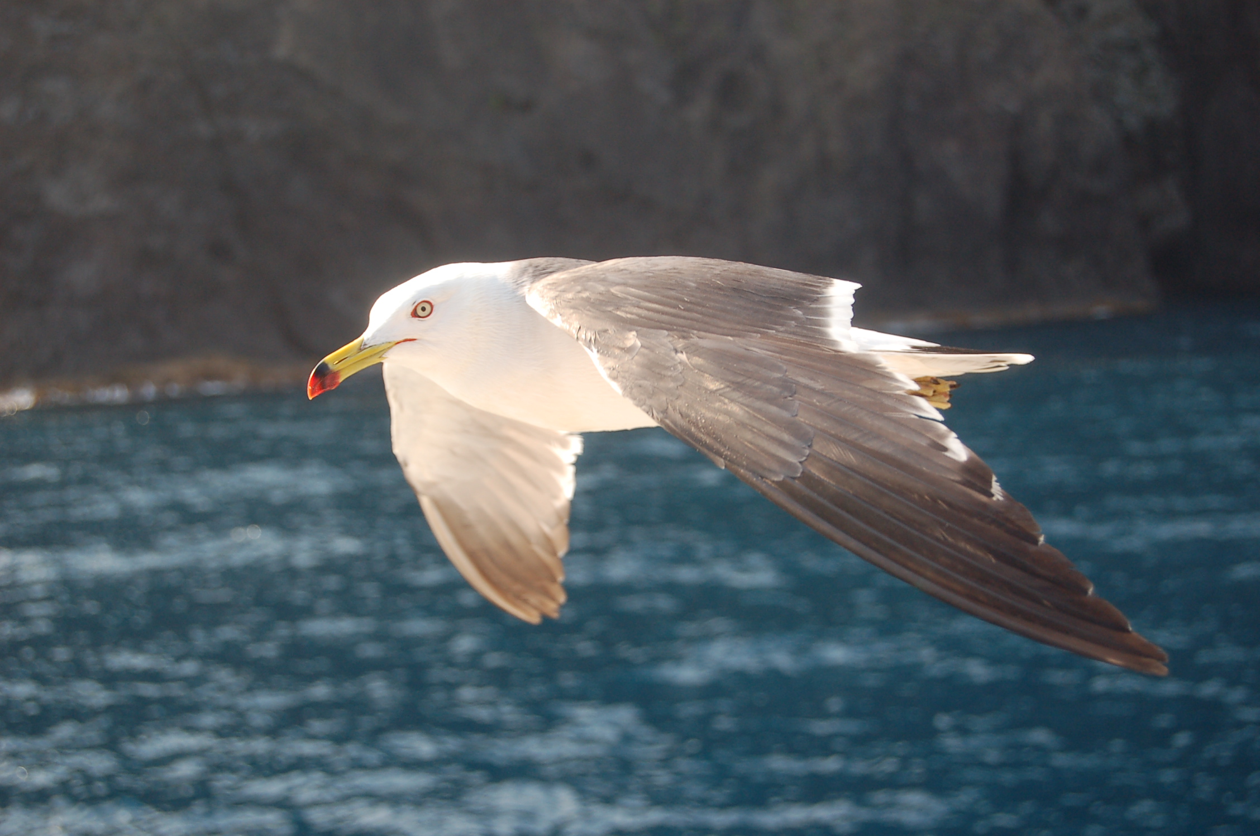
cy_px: 418
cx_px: 630
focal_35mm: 69
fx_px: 2411
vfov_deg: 19.7
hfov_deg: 29.3
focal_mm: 46
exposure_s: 1/500
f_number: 5.3
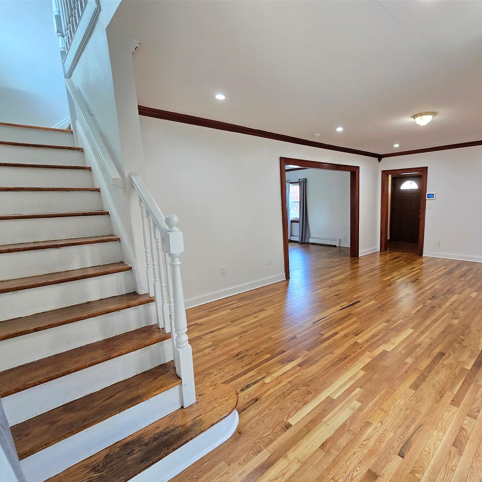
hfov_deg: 85.8
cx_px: 300
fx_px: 252
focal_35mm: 16
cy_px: 251
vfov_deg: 87.4
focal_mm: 2.2
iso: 200
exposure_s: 1/60
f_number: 2.2
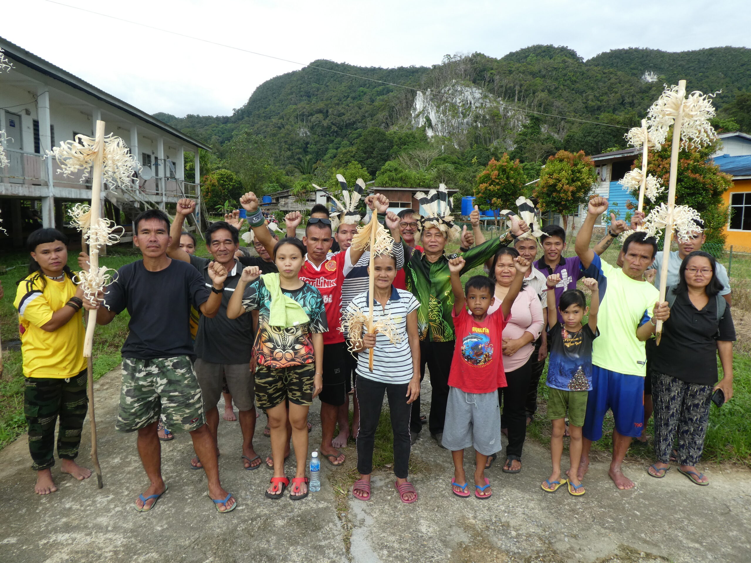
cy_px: 282
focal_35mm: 24
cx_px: 376
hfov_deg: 71.6
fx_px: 521
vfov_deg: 56.8
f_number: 3.3
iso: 80
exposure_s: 1/200
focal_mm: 4.3
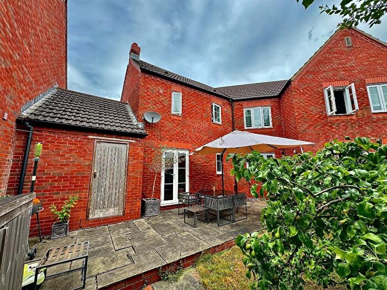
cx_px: 194
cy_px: 145
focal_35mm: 14
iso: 40
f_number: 2.2
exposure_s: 1/470
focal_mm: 2.22
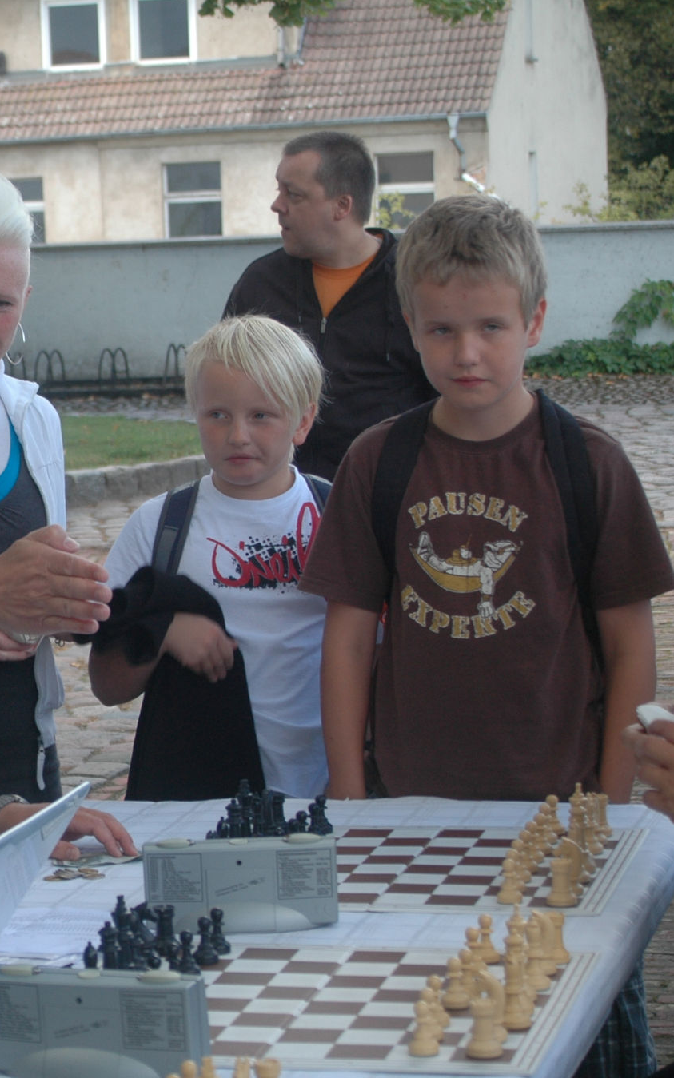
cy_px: 542
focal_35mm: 116
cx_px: -123
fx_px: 3410
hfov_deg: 11.1
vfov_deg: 18.0
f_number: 5.6
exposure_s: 1/125
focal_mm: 50
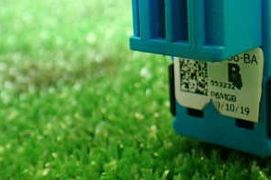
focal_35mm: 64
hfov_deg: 30.4
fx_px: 481
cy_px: 2
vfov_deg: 20.6
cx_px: 231
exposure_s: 1/125
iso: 200
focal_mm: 5.4
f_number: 2.3
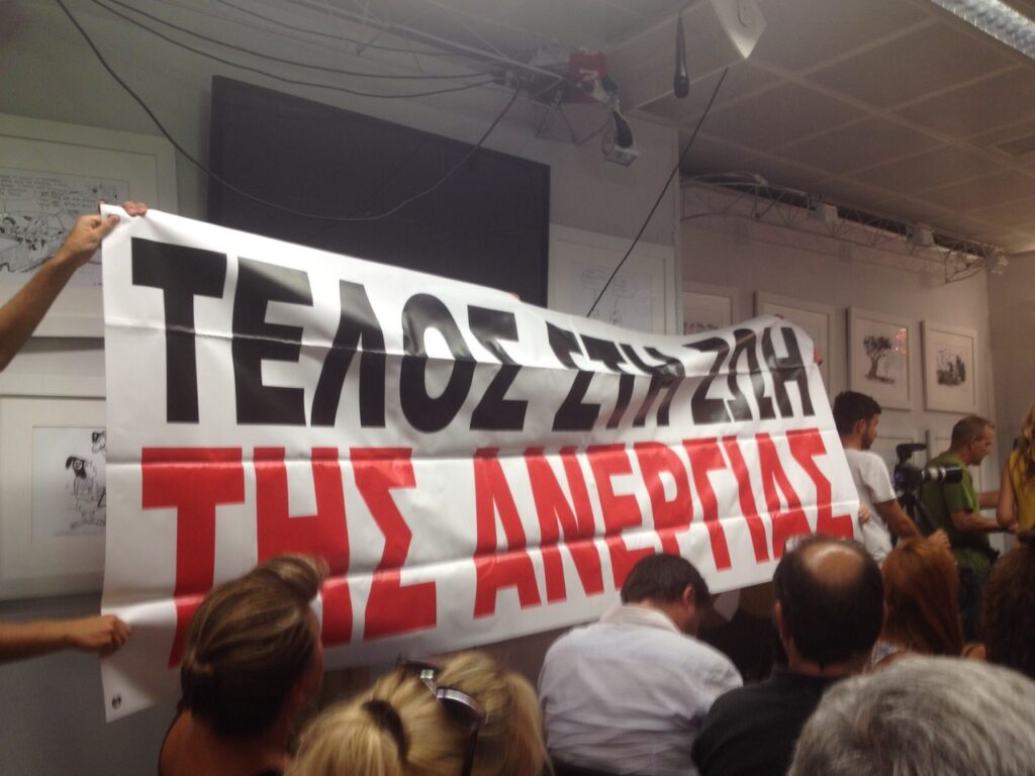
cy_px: 388
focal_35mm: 35
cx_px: 518
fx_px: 1046
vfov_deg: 40.7
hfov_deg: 52.6
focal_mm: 4.28
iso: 50
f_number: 2.4
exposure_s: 1/24
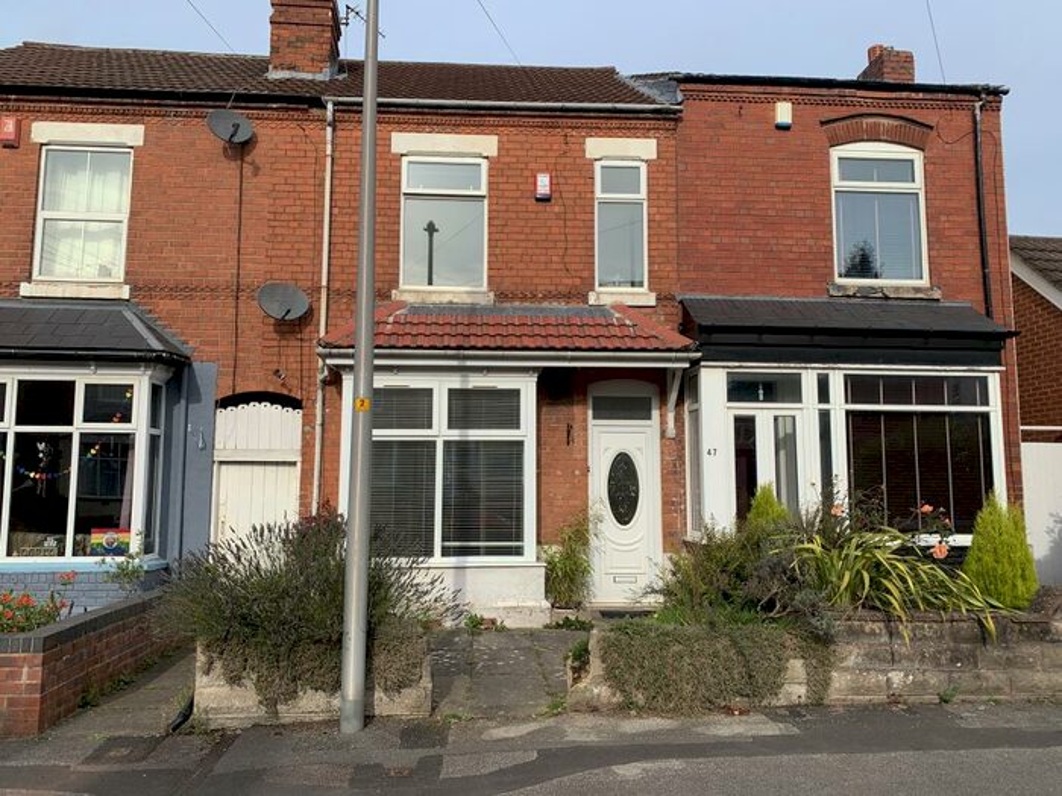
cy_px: 398
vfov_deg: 53.1
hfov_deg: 67.3
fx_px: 798
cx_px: 531
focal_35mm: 26
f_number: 1.8
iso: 25
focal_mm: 4.25
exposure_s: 1/1718
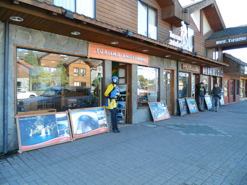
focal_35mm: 25
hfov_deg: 69.4
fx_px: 178
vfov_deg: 54.9
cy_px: 92
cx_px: 124
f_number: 3.1
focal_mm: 4.5
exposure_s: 1/60
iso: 110
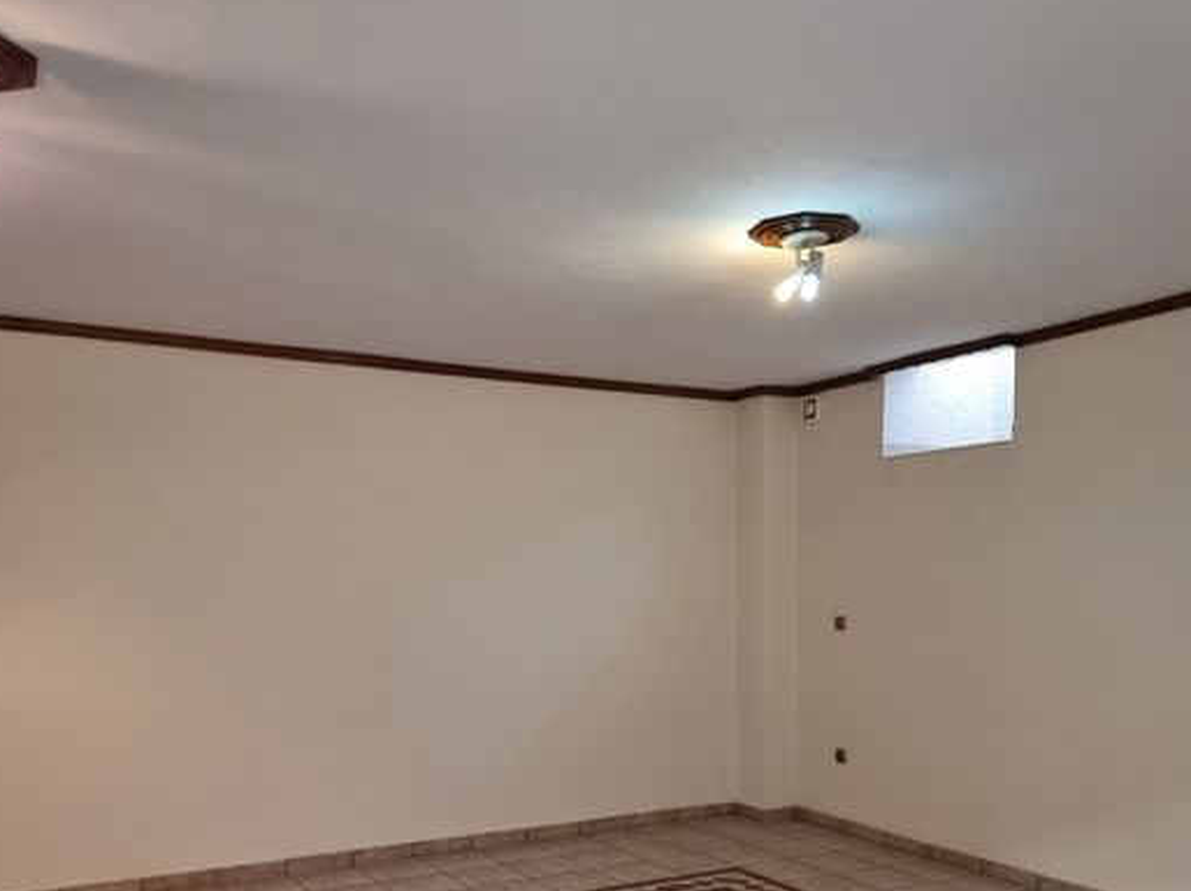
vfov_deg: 42.5
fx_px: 1135
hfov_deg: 55.4
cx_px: 616
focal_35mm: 33
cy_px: 562
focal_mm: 6.7
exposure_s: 1/50
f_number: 1.8
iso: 500
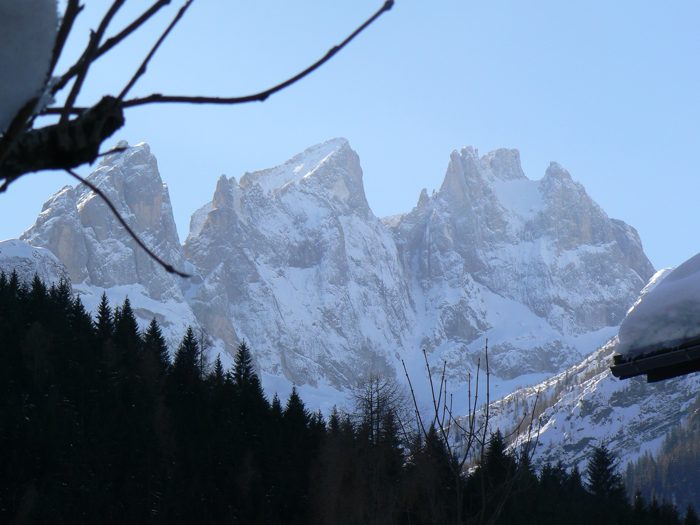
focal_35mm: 147
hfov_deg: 13.4
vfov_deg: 10.1
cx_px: 350
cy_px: 262
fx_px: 2973
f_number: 7.1
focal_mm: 24.6
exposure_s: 1/400
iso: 80
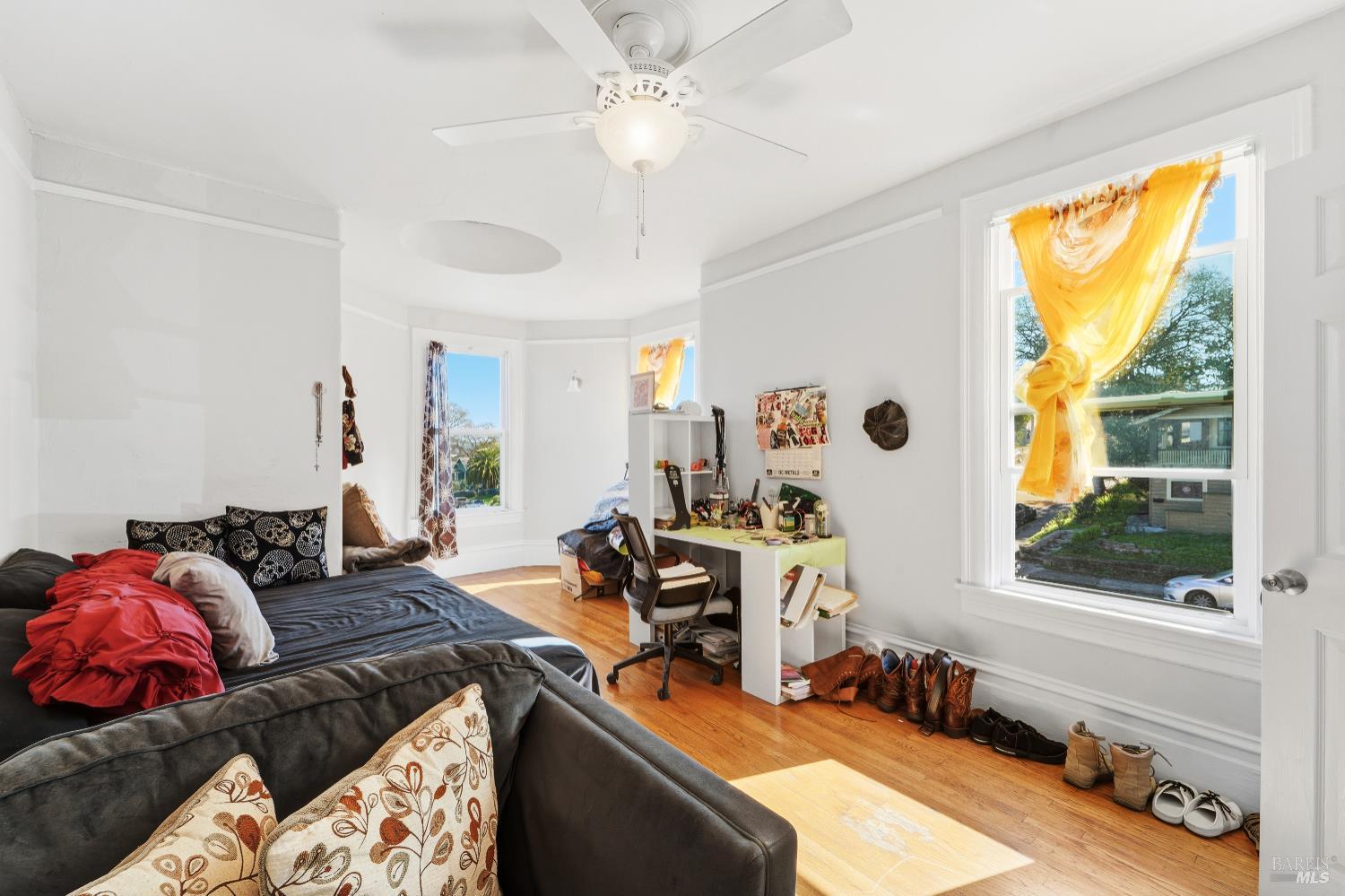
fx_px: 523
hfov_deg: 104.3
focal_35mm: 14
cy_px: 448
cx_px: 672
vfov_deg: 81.2
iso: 100
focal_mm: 14
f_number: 13
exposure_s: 1/160
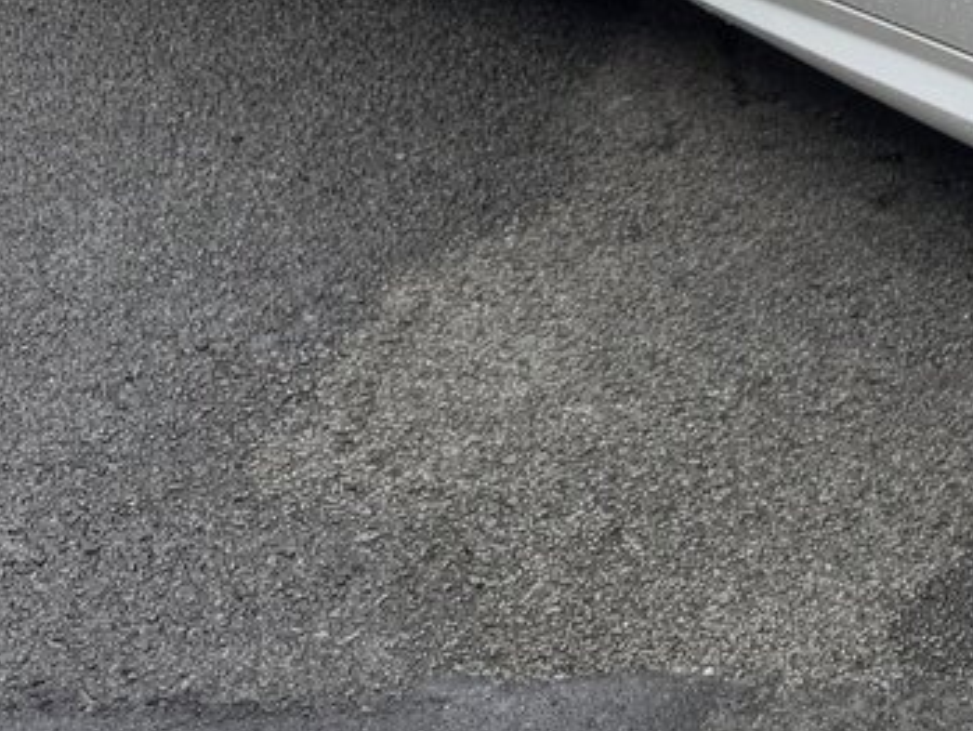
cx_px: 1500
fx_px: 2474
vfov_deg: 15.3
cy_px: -424
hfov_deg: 19.2
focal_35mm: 88
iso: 80
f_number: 1.78
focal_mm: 6.76
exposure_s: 1/3413
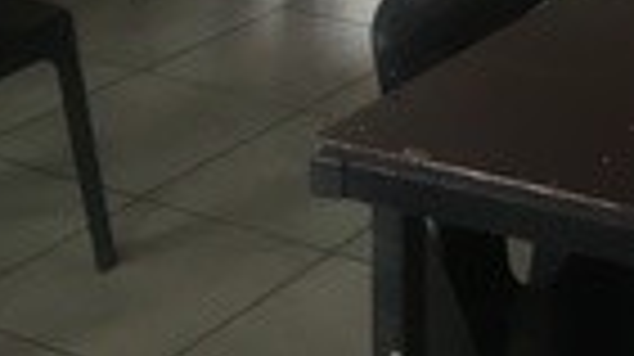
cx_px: 746
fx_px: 1881
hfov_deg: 18.2
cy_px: -484
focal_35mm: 112
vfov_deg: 9.6
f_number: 2.2
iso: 100
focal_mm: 4.15
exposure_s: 1/33
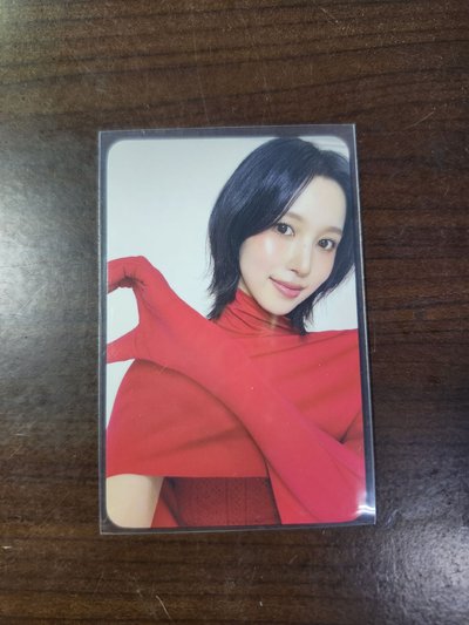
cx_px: 234
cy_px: 312
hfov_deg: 58.9
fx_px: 415
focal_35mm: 23
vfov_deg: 73.9
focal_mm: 5.54
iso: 250
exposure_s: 1/120
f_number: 1.8
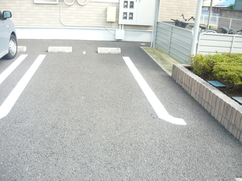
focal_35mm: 33
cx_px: 121
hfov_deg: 55.4
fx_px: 231
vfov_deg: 42.9
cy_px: 90
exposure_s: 1/200
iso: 100
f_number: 2.8
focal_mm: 5.5
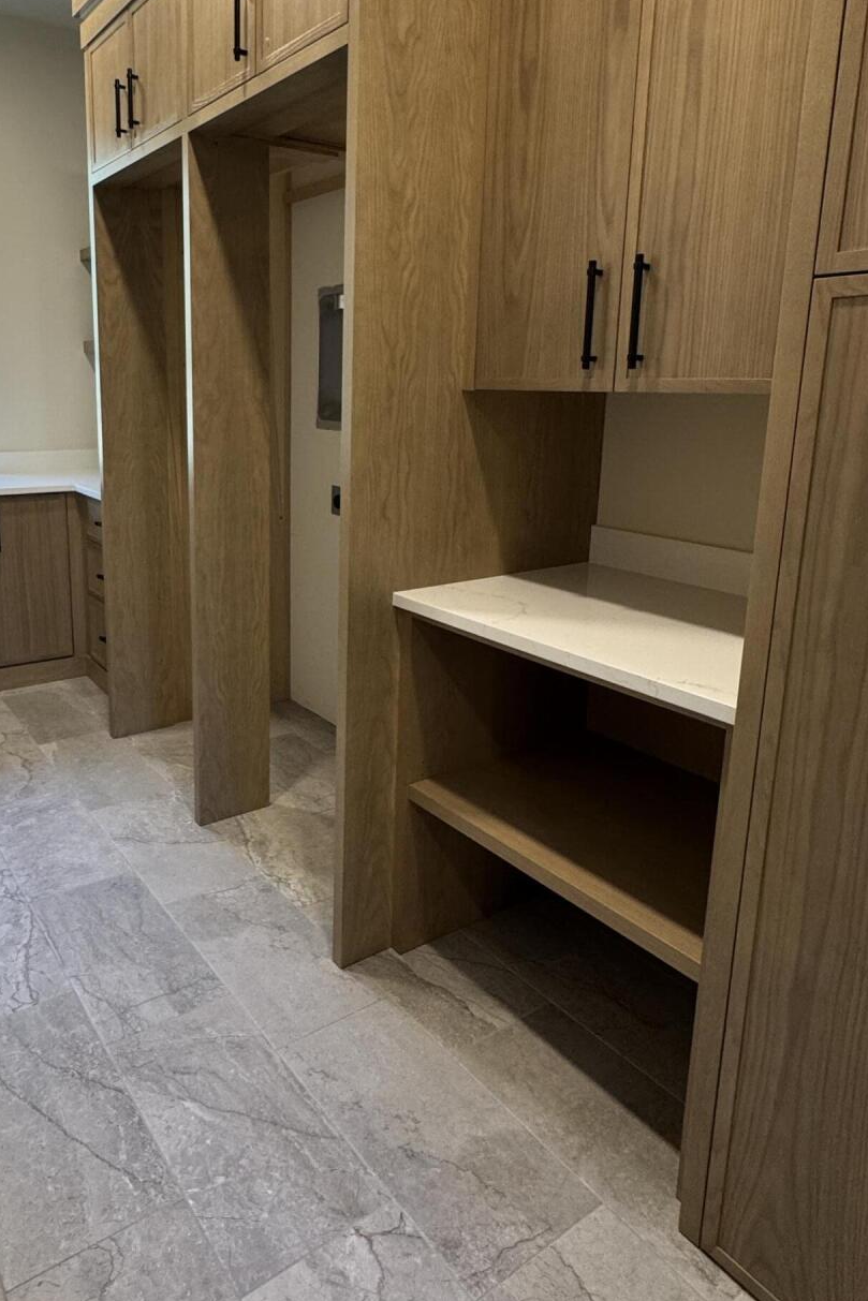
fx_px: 868
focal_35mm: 24
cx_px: 319
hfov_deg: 52.5
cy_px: 550
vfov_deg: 73.3
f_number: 2.2
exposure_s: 1/60
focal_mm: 2.22
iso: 200
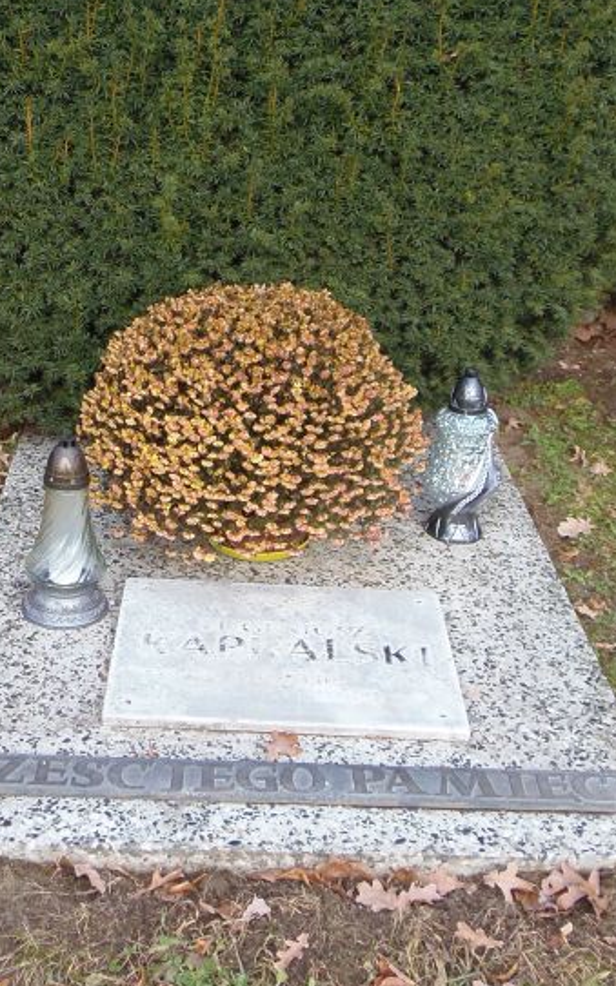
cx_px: 334
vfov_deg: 41.8
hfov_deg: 26.8
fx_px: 1290
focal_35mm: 48
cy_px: 503
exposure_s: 1/125
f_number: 2.9
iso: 64
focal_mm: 4.3
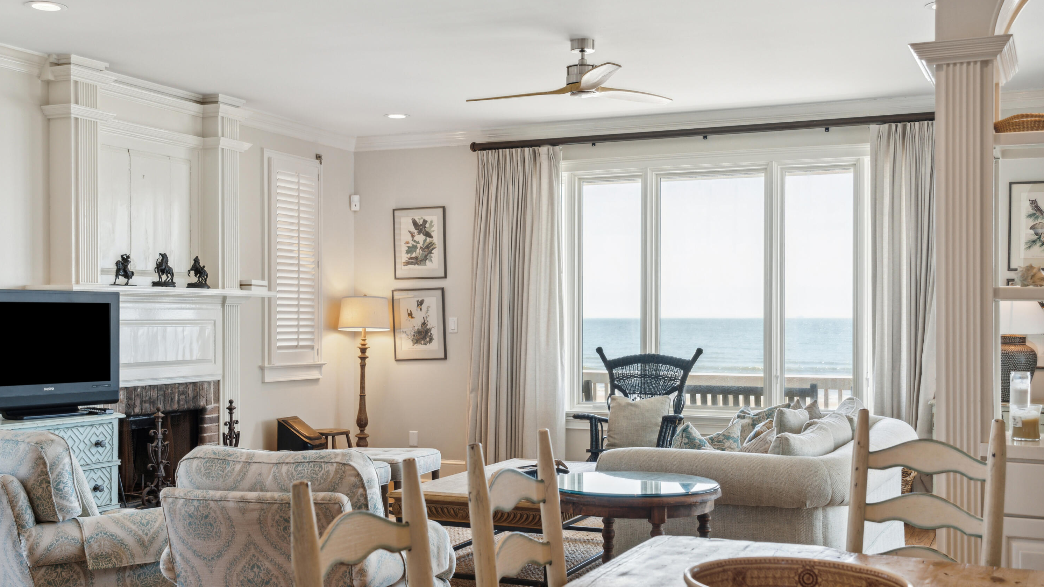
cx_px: 523
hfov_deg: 50.5
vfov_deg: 29.7
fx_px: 1107
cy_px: 321
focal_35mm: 40
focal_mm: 38
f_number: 8
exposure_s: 1/60
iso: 400
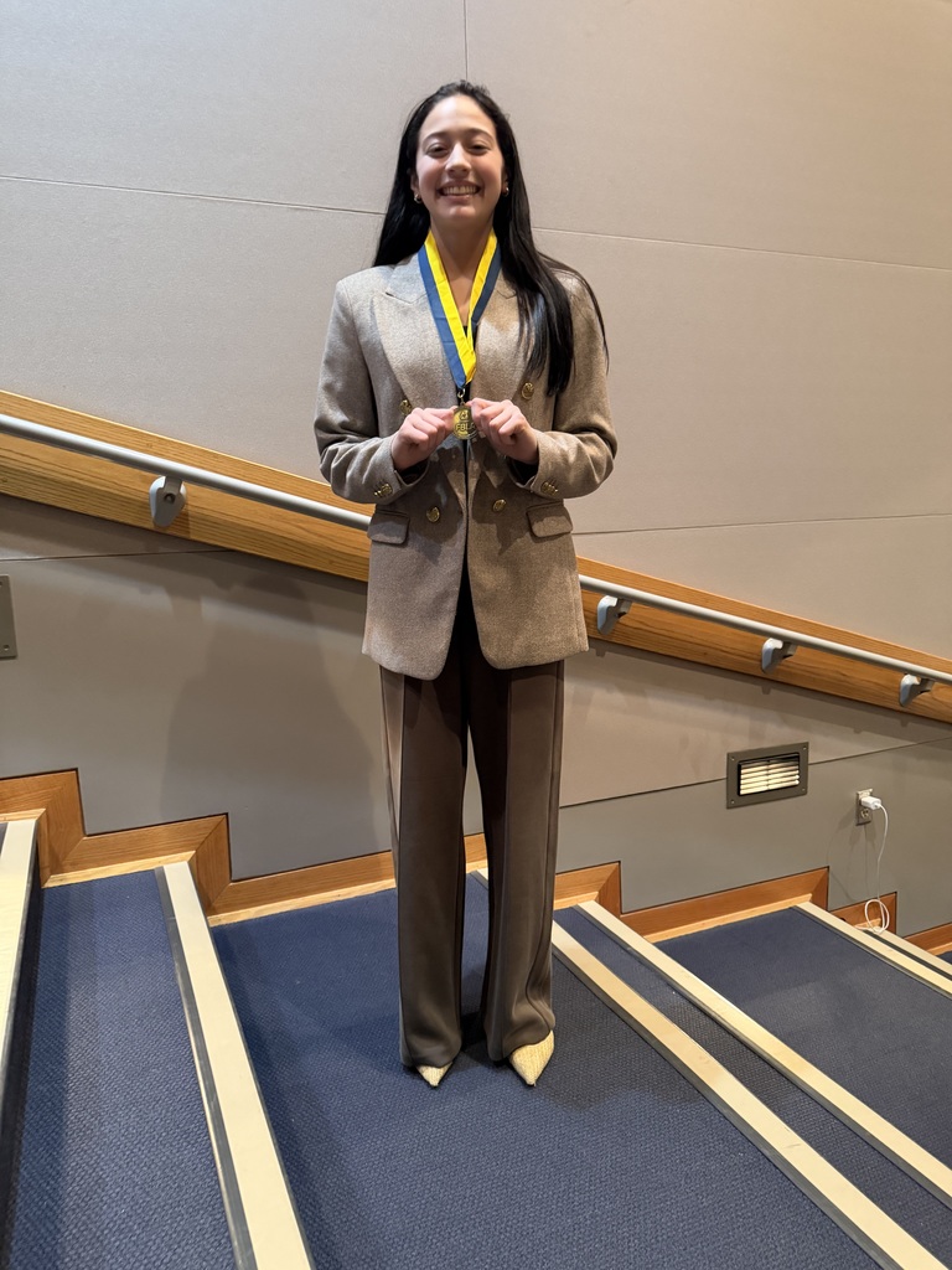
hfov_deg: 56.8
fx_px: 880
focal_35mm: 24
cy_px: 635
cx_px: 476
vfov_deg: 71.6
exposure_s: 1/40
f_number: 1.78
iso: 1000
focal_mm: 6.76
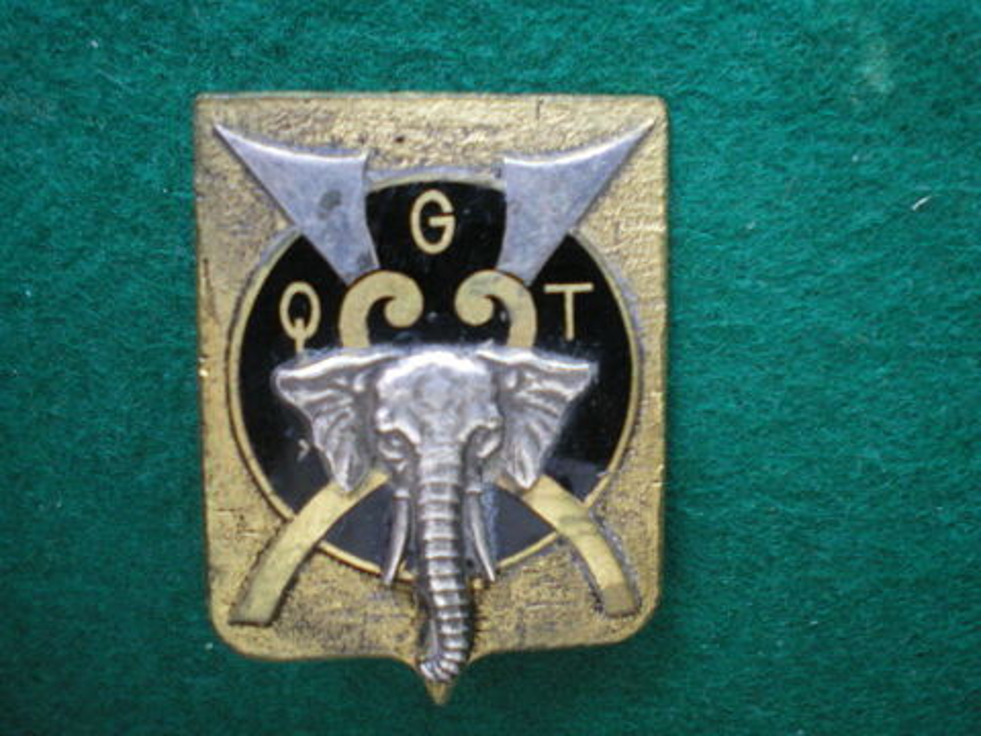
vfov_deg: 37.7
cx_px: 490
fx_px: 1077
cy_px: 368
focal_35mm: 38
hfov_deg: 49.0
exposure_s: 1/40
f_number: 3.1
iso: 400
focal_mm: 6.3
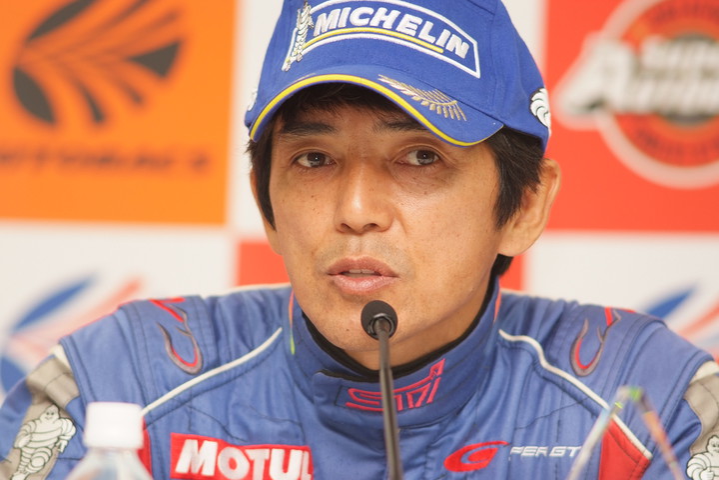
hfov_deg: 7.6
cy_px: 240
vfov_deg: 5.1
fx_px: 5392
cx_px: 360
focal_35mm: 270
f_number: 2.8
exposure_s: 1/125
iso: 400
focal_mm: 180
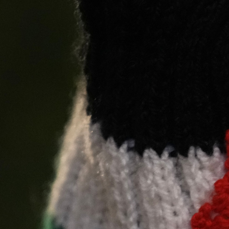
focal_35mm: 277
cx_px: 371
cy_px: 222
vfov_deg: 6.3
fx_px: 2073
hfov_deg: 6.2
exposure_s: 1/50
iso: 4000
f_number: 2.8
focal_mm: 70
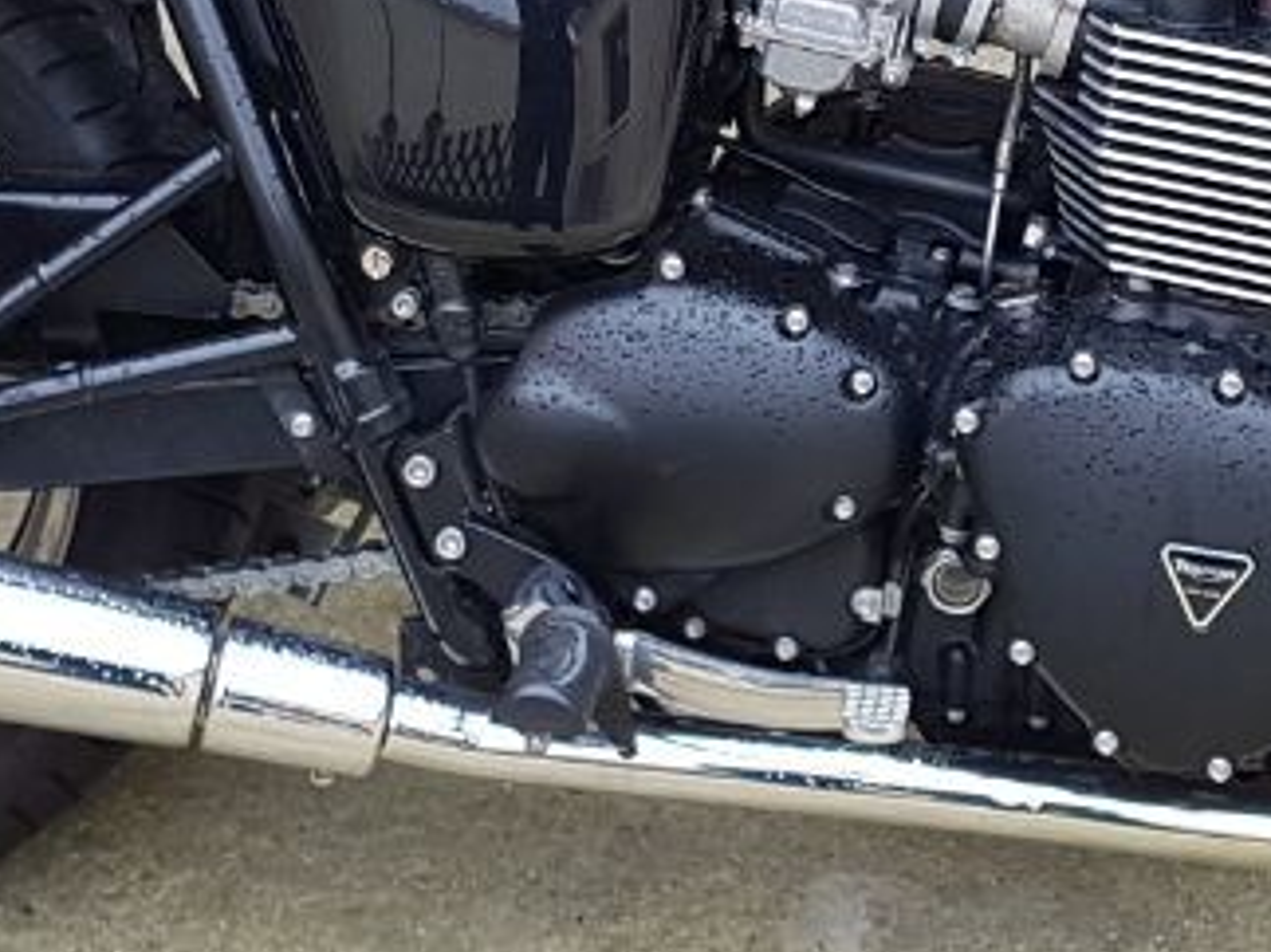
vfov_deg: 14.0
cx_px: 740
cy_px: -149
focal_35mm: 103
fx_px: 3780
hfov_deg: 19.1
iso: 50
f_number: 1.7
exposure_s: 1/325
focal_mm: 4.2
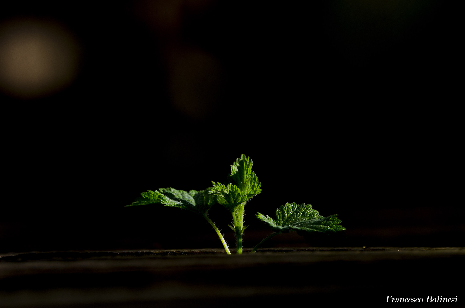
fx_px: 6766
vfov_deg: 2.6
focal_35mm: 525
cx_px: 232
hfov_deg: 3.9
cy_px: 154
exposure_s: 1/800
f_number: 8
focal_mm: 350
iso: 320
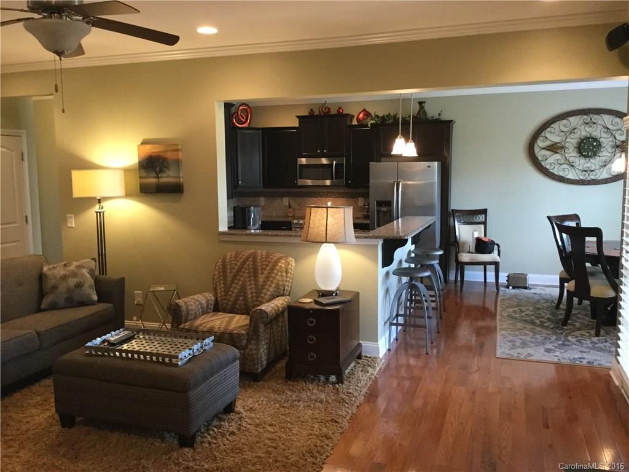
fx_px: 563
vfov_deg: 45.4
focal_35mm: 31
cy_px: 236
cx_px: 314
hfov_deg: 58.4
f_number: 2.4
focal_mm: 3.3
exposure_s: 1/30
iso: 200
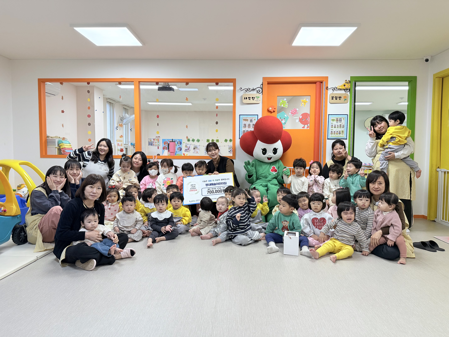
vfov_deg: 56.8
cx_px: 224
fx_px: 311
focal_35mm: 24
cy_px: 168
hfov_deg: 71.6
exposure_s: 1/187
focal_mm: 6.76
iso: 200
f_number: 1.78
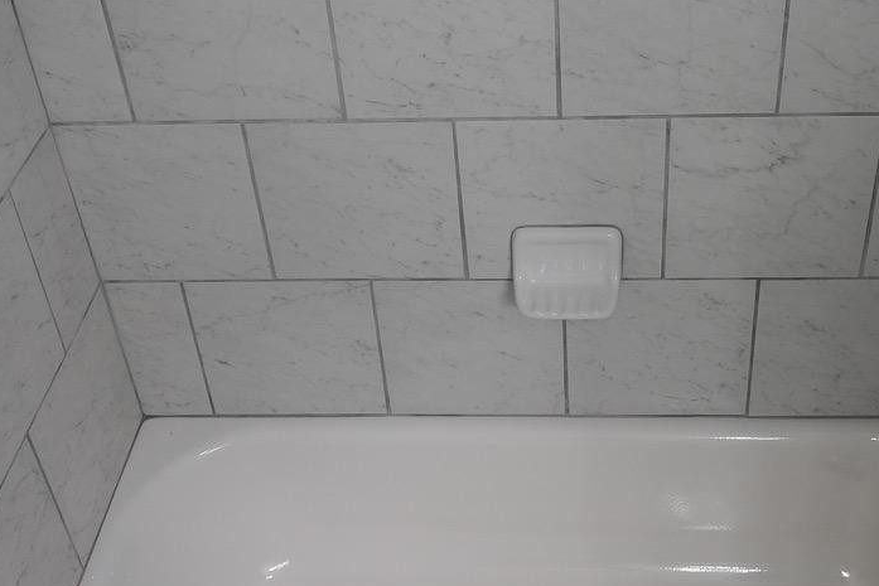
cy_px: 113
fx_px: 1184
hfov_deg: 40.5
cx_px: 537
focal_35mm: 48
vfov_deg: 27.3
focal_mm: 16.5
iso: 1250
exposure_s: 1/160
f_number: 4
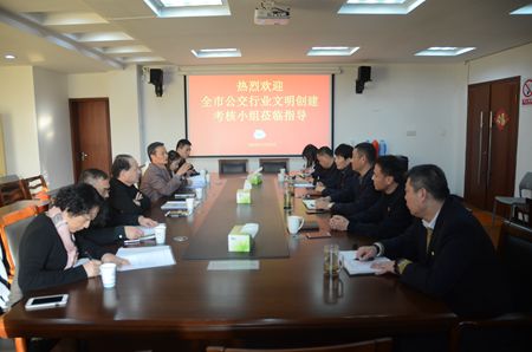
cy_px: 176
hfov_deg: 67.5
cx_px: 266
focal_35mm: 27
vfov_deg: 47.7
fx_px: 398
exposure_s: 1/50
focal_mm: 18
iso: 560
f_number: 3.5
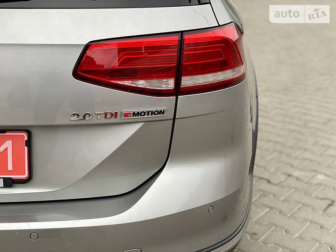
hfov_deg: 36.8
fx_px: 505
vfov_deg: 28.0
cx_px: 168
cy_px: 126
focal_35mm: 52
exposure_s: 1/122
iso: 40
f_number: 2
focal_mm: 6
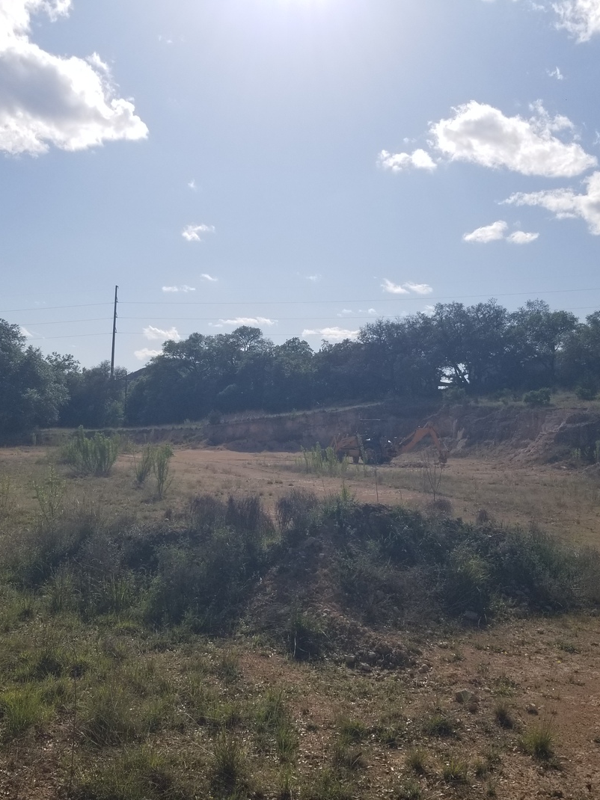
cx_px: 291
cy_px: 403
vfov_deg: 52.6
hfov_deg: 40.7
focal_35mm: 35
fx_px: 809
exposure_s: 1/6848
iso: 50
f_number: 1.7
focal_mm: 4.25
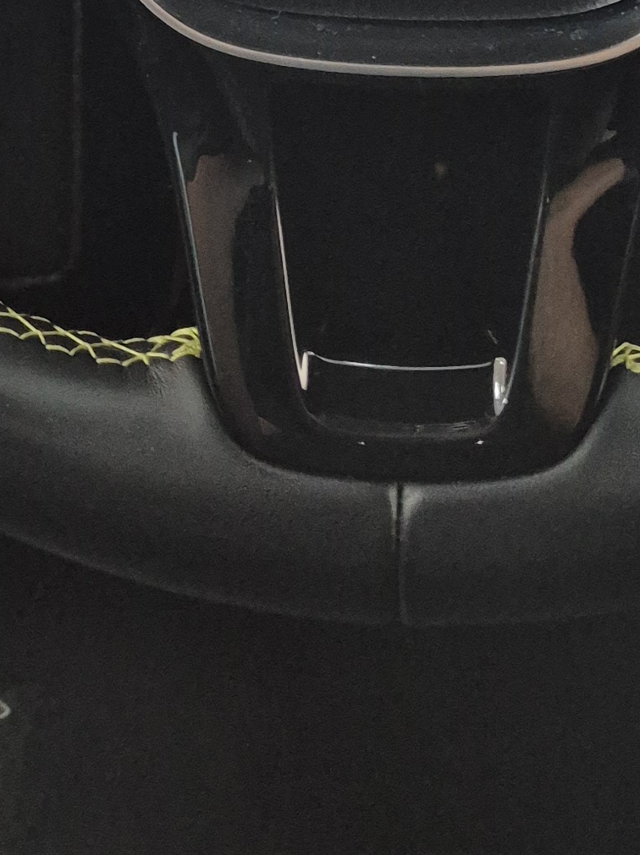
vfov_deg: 17.2
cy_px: -737
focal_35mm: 91
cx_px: 422
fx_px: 2248
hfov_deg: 16.2
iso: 640
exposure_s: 1/60
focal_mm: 5.4
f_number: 1.8
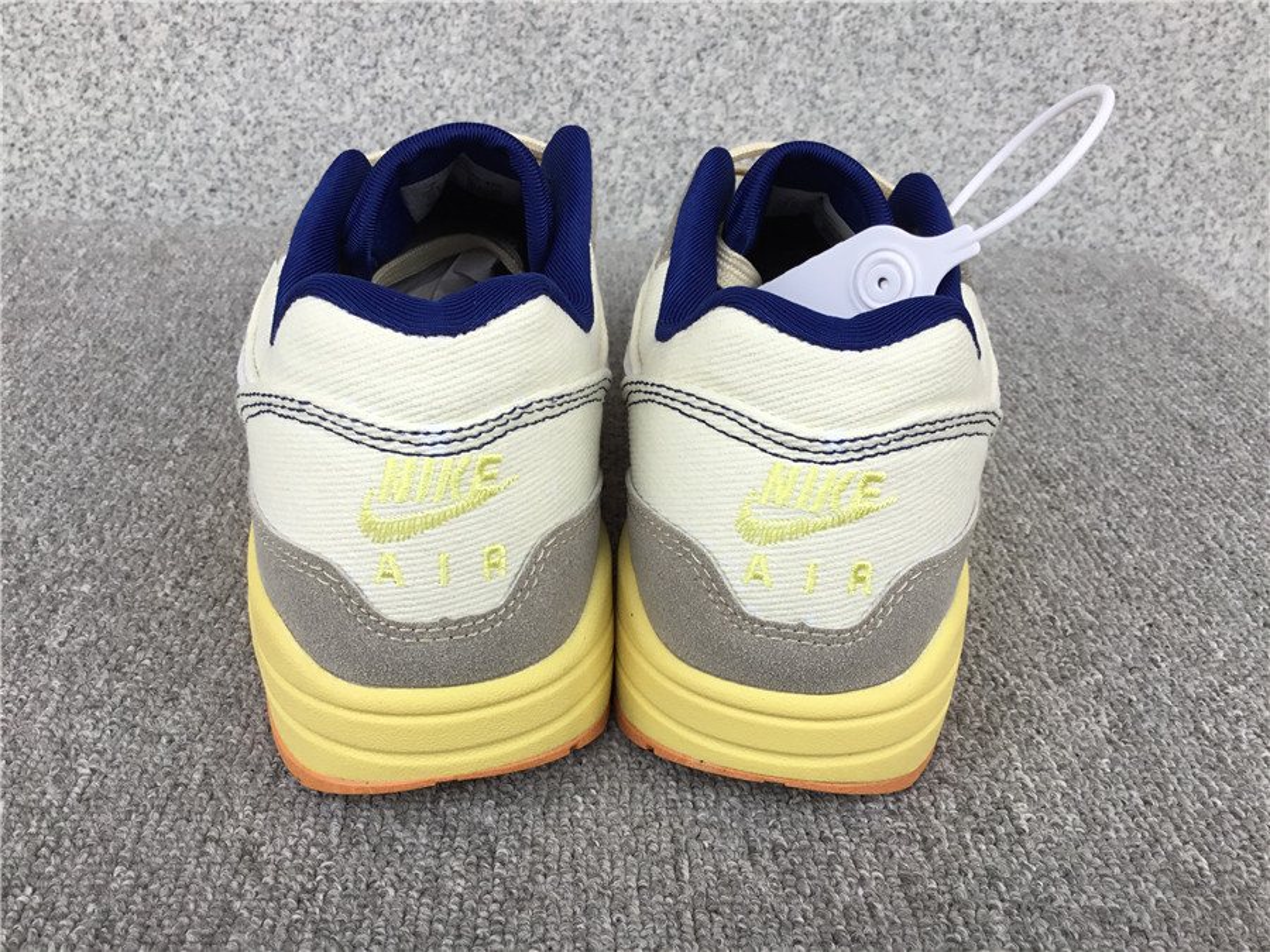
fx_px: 1137
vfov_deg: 45.4
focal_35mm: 31
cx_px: 635
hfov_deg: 58.4
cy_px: 476
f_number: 2.4
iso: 25
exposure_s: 1/119
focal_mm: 3.3
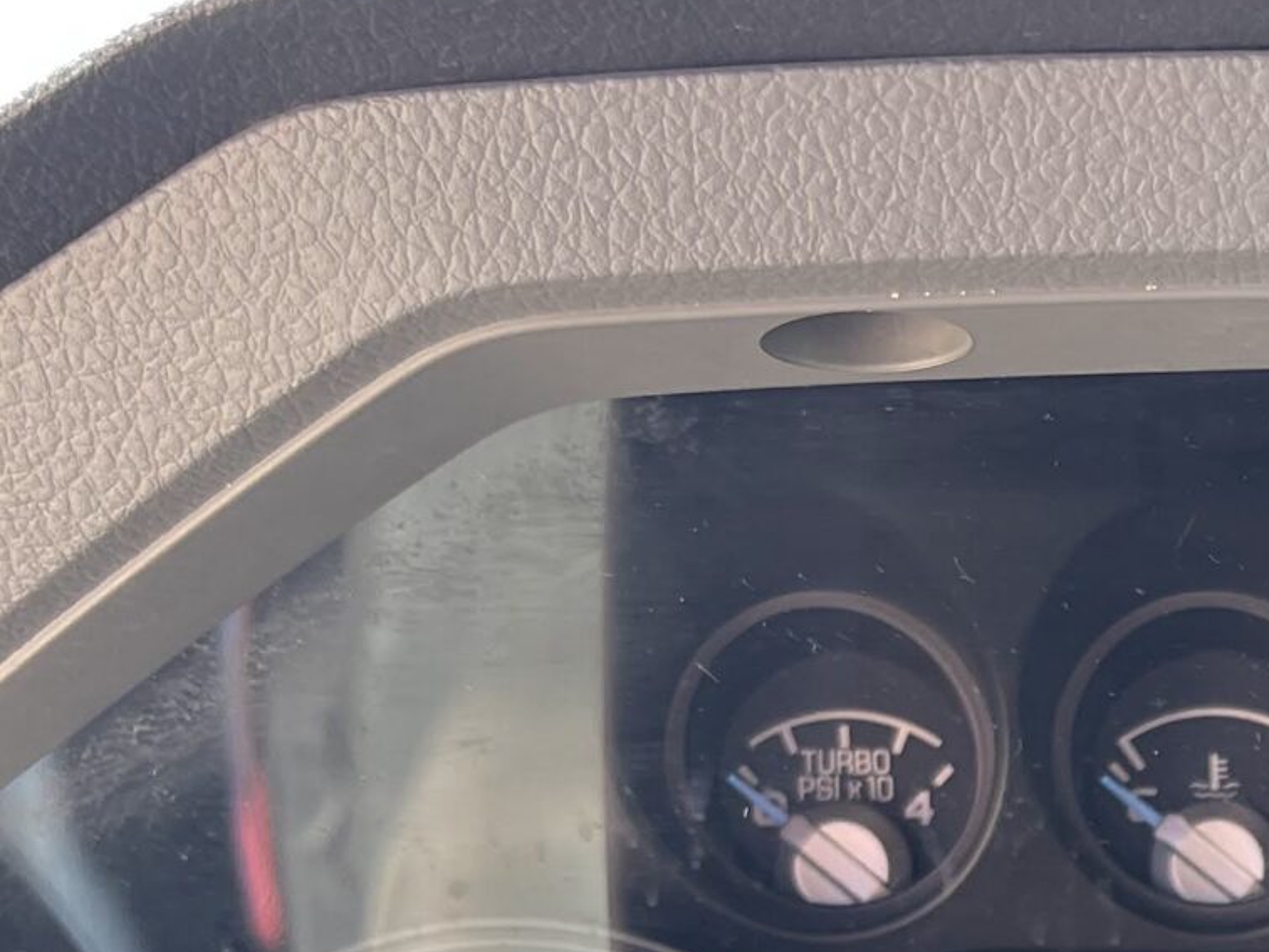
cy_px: 1432
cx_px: 1450
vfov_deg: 15.5
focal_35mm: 88
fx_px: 3226
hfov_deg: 21.0
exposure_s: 1/121
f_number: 1.6
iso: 50
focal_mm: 5.1
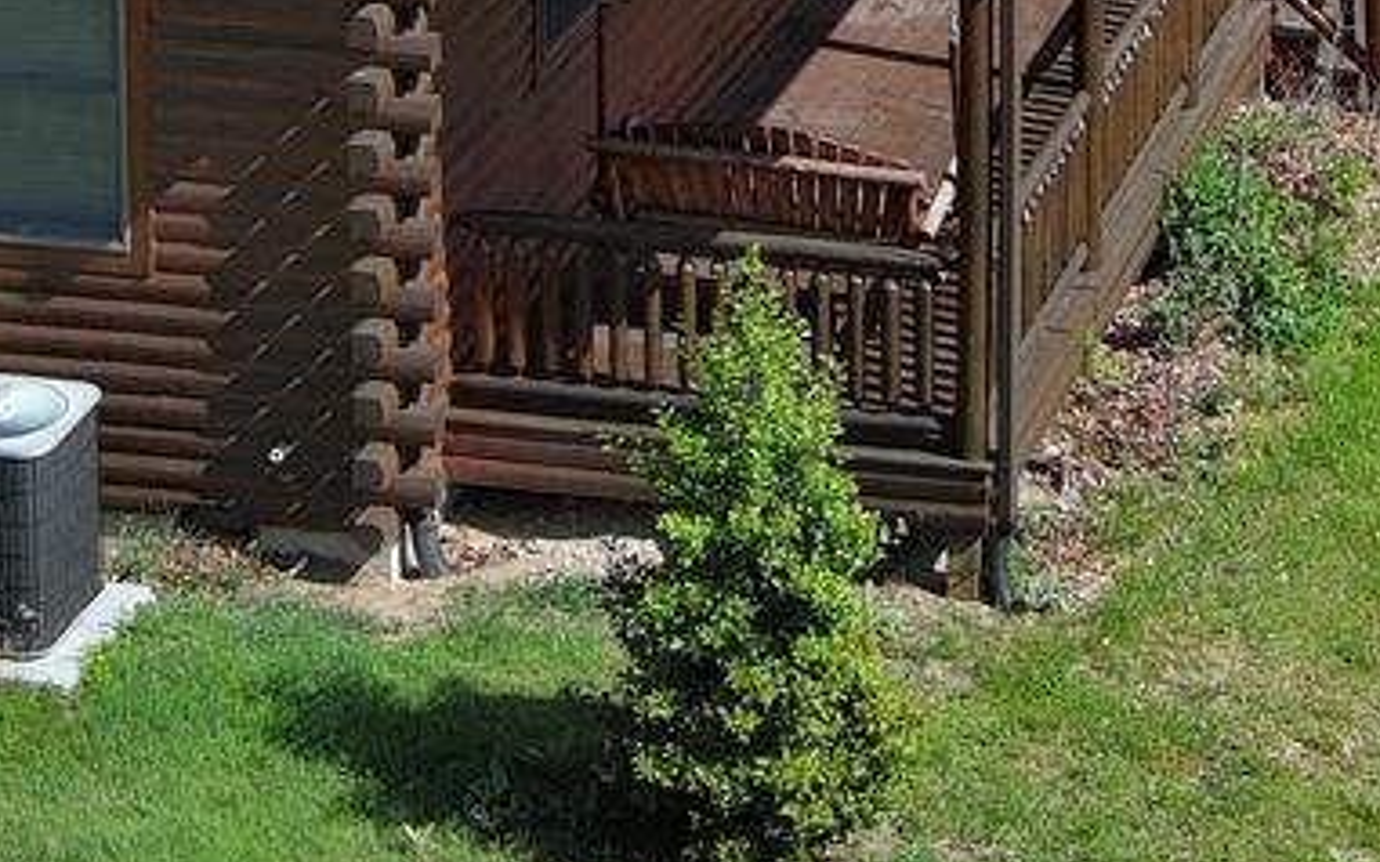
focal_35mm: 159
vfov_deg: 7.9
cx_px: 1181
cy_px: -733
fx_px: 5979
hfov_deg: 13.1
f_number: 2.8
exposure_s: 1/1006
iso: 100
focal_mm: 10.57
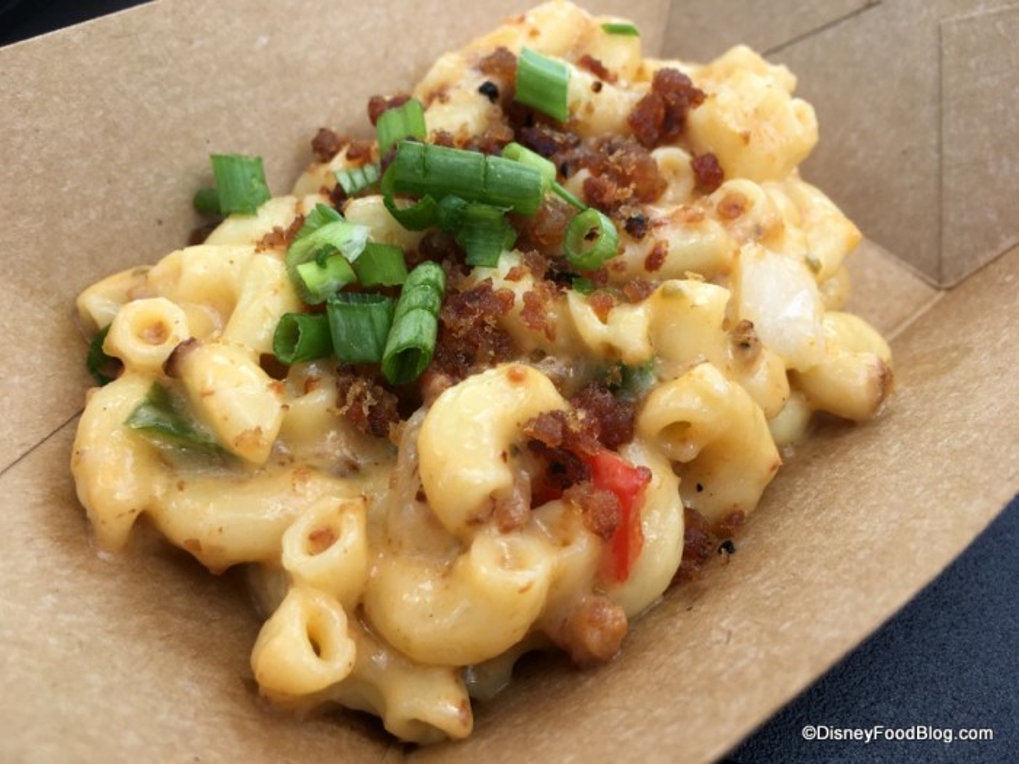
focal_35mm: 29
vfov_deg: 48.2
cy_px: 382
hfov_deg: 61.7
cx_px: 510
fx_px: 854
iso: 25
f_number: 2.2
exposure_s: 1/223
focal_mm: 4.15
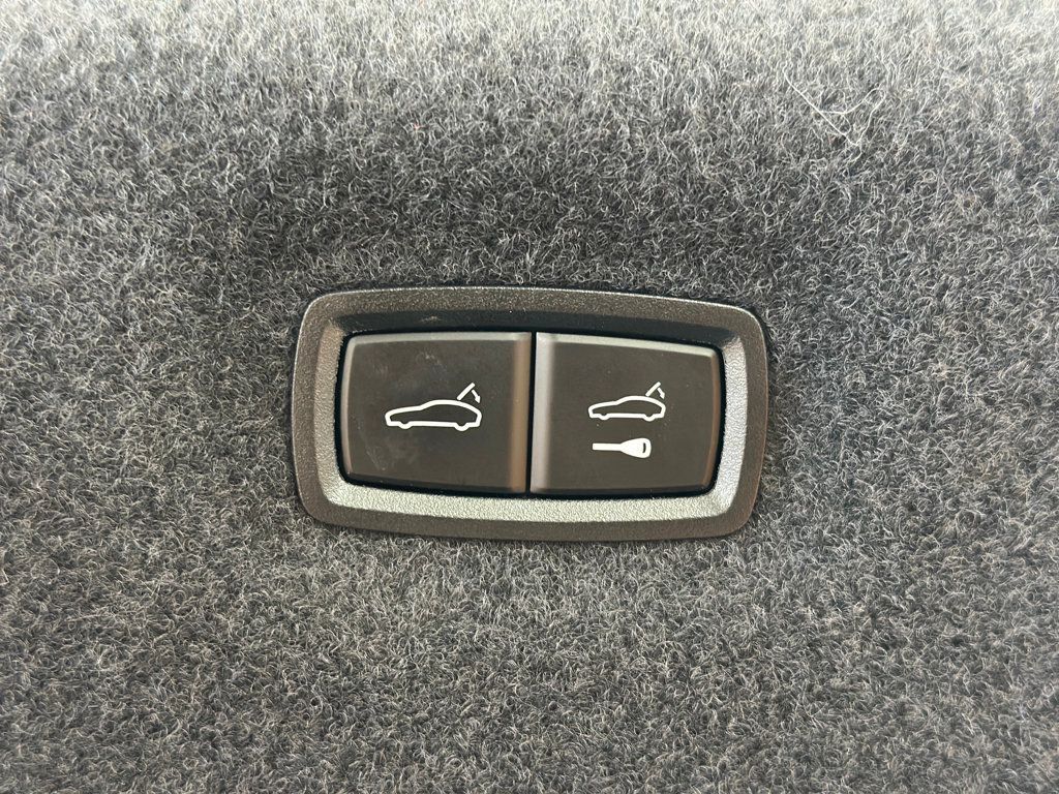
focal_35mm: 48
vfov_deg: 30.3
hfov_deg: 39.7
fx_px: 1468
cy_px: 397
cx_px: 530
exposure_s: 1/40
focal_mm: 6.86
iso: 500
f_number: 1.78
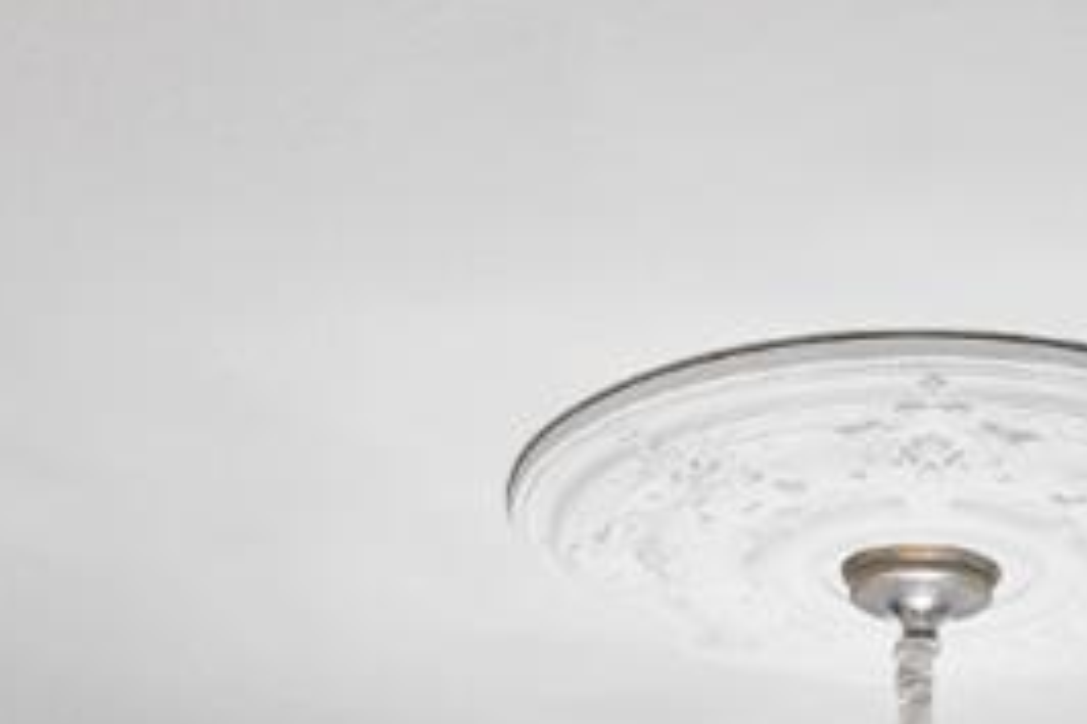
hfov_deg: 25.0
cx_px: 956
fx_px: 2384
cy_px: 1673
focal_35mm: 79
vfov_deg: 13.3
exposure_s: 1/160
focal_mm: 14
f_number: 2.8
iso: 3200
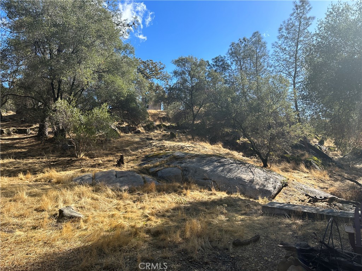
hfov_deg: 71.6
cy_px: 136
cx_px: 181
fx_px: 251
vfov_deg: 56.8
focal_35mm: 24
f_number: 1.78
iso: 80
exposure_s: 1/2110
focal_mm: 6.86
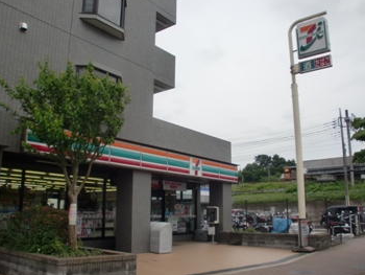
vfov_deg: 44.1
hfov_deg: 56.8
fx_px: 338
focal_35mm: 32
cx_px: 190
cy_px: 152
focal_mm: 4.65
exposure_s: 1/200
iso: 64
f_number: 7.8
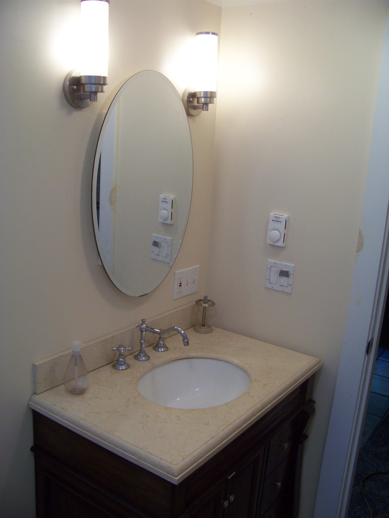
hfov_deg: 39.7
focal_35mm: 36
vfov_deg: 51.4
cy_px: 259
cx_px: 194
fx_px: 539
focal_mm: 5.85
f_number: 2.8
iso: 116
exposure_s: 1/30
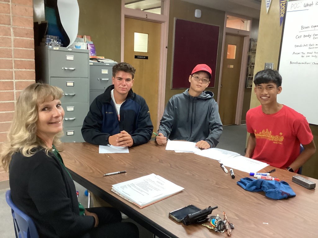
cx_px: 159
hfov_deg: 58.4
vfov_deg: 45.4
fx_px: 285
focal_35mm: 31
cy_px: 119
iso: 400
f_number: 2.4
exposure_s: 1/60
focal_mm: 3.3
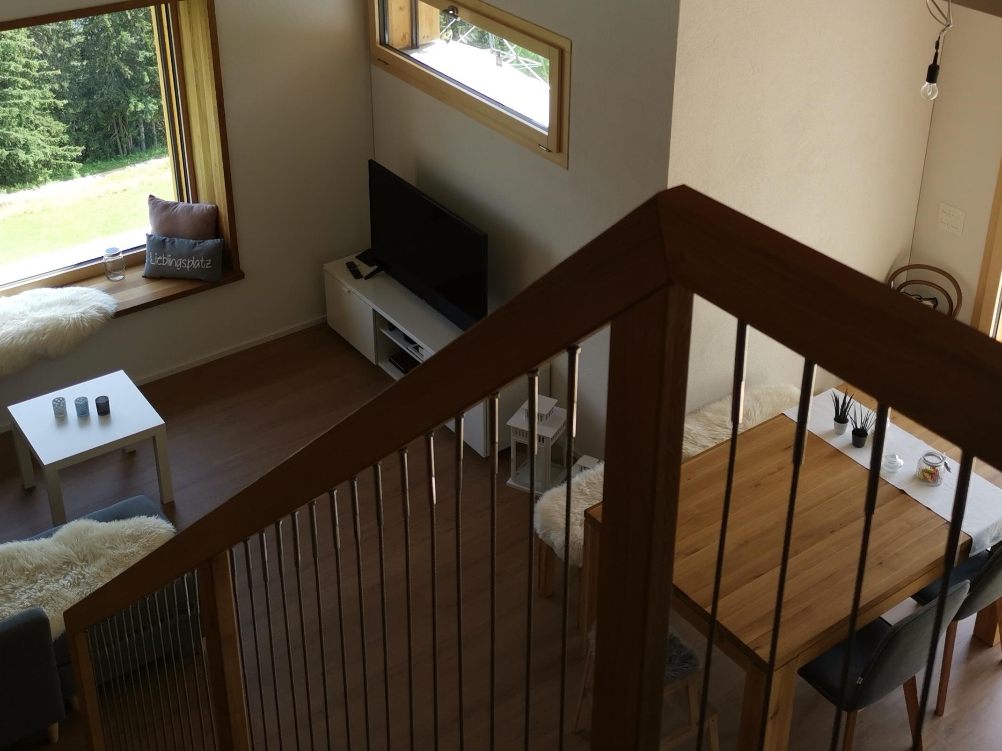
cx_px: 549
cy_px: 194
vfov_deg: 31.0
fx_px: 1332
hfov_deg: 41.2
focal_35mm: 46
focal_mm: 5.58
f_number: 1.8
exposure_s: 1/166
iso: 50
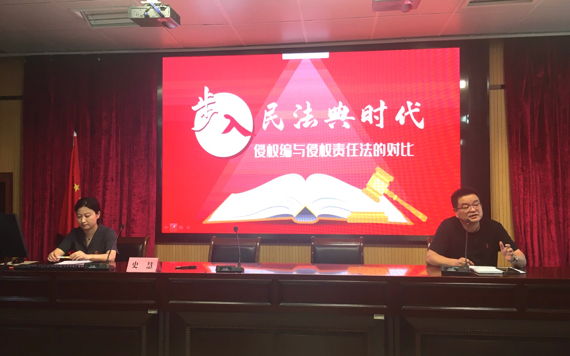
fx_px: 482
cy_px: 177
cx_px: 285
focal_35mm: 31
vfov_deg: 40.6
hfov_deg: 61.2
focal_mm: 4.15
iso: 32
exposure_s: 1/33
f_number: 2.2
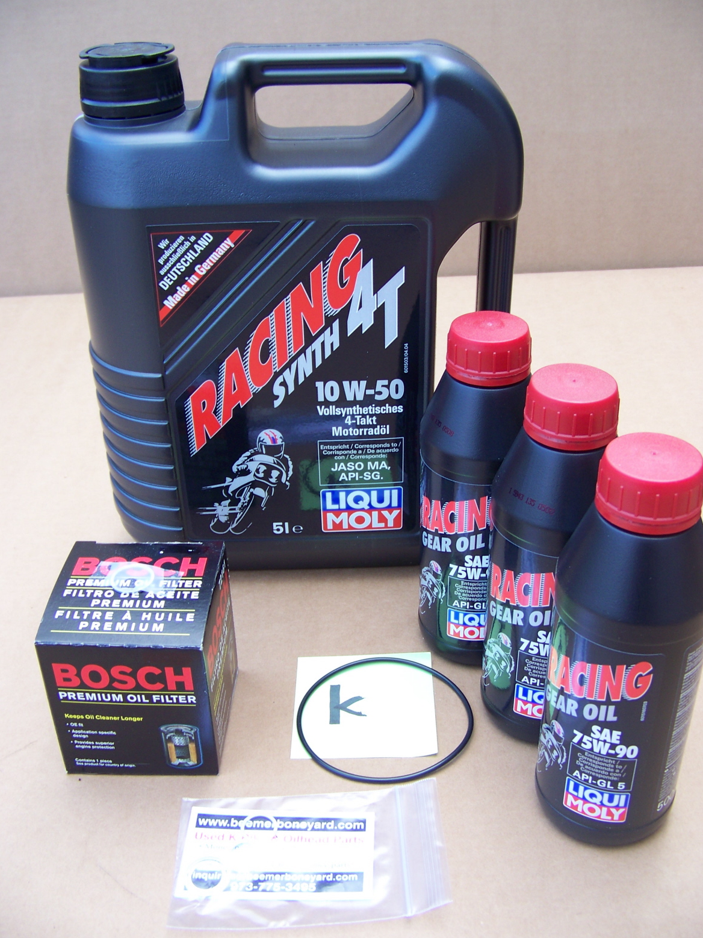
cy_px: 466
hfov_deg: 38.7
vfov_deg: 50.1
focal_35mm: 37
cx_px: 359
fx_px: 1002
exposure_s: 1/40
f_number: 2.8
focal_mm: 5.85
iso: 64
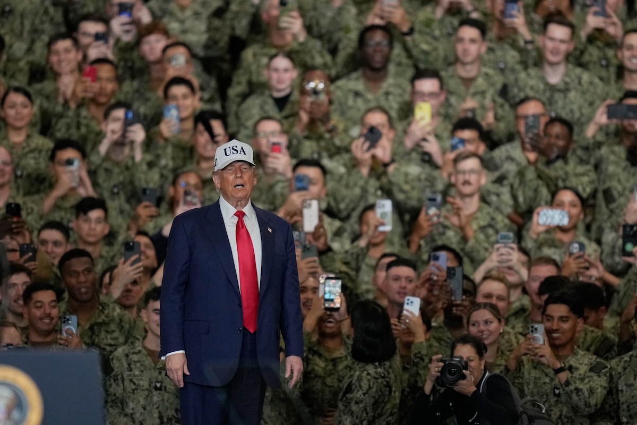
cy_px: 212
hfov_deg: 3.4
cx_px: 318
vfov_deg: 2.3
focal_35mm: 600
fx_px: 10616
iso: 2500
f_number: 2.8
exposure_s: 1/1000
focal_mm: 400
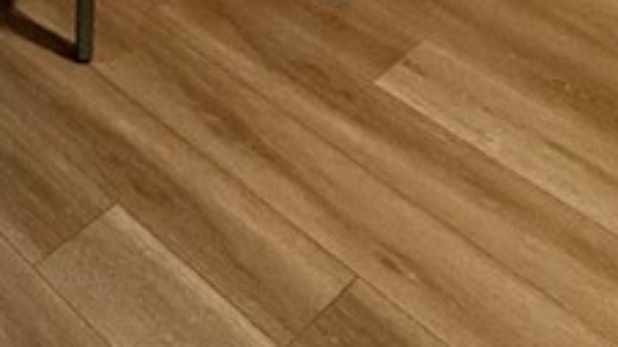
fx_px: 1130
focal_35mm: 69
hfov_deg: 27.0
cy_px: -577
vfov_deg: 12.2
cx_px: -123
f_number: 2.2
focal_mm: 2.22
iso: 320
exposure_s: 1/120
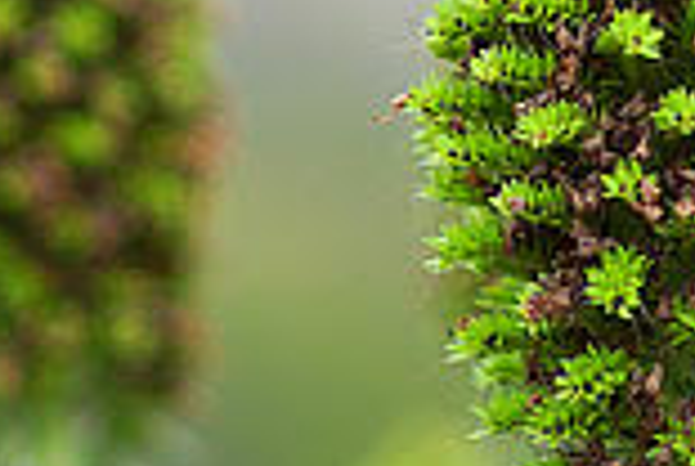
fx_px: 6344
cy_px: -300
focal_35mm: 328
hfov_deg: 6.3
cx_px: 637
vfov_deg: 4.2
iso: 100
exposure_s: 1/800
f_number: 1.4
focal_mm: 85
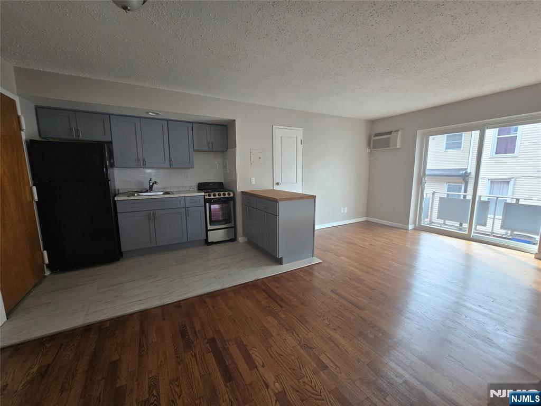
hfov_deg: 106.2
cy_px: 203
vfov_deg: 89.9
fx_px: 203
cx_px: 270
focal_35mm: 13
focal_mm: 2.2
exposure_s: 1/60
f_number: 2.2
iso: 100
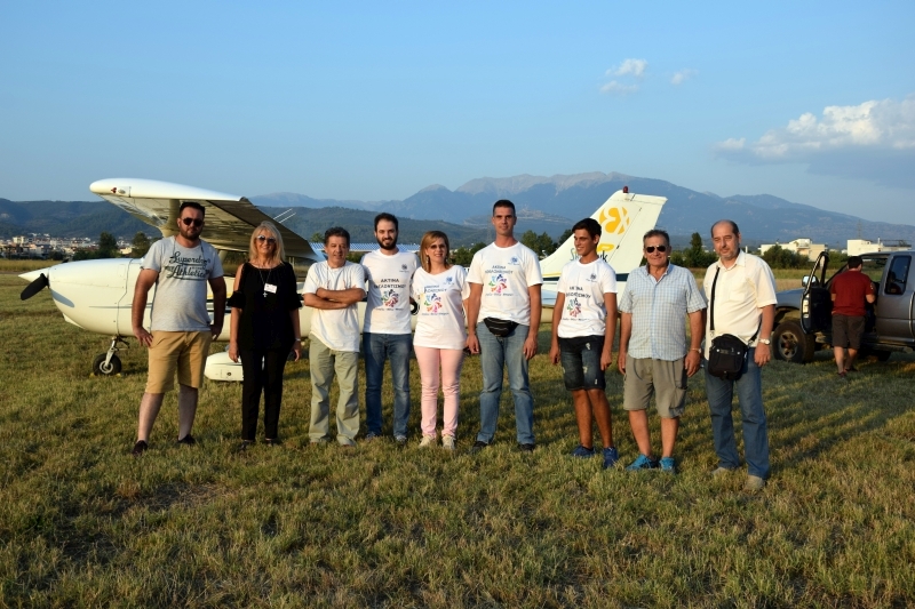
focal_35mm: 39
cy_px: 304
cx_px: 458
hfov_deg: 49.6
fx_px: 991
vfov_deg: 34.2
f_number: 6.3
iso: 100
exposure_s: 1/160
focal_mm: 26
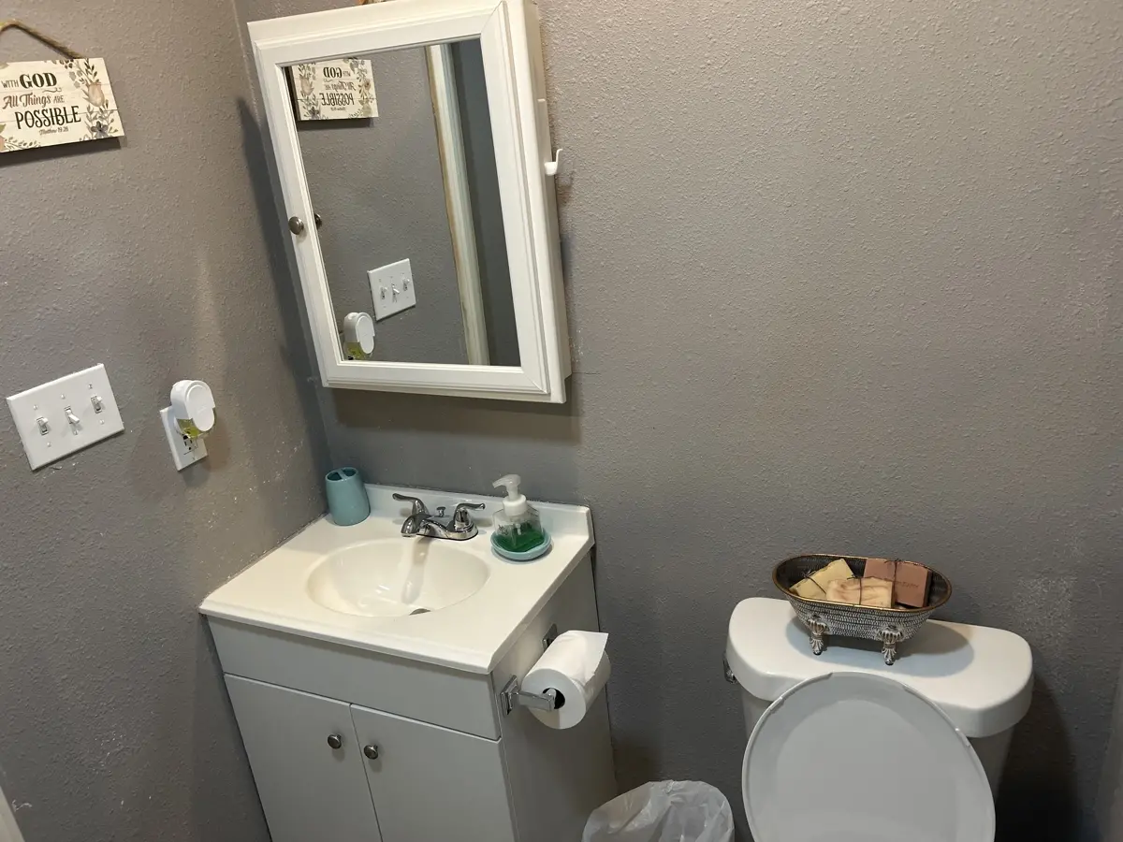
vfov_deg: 53.1
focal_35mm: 26
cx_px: 562
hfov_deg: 67.3
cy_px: 421
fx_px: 843
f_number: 1.5
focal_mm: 5.7
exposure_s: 1/60
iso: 125
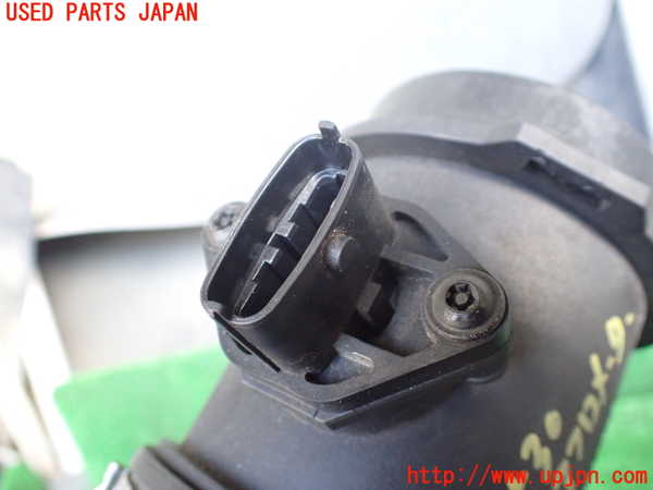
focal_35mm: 30
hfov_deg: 60.0
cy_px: 245
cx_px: 326
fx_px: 566
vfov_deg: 46.8
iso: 800
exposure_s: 1/100
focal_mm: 5.4
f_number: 2.3
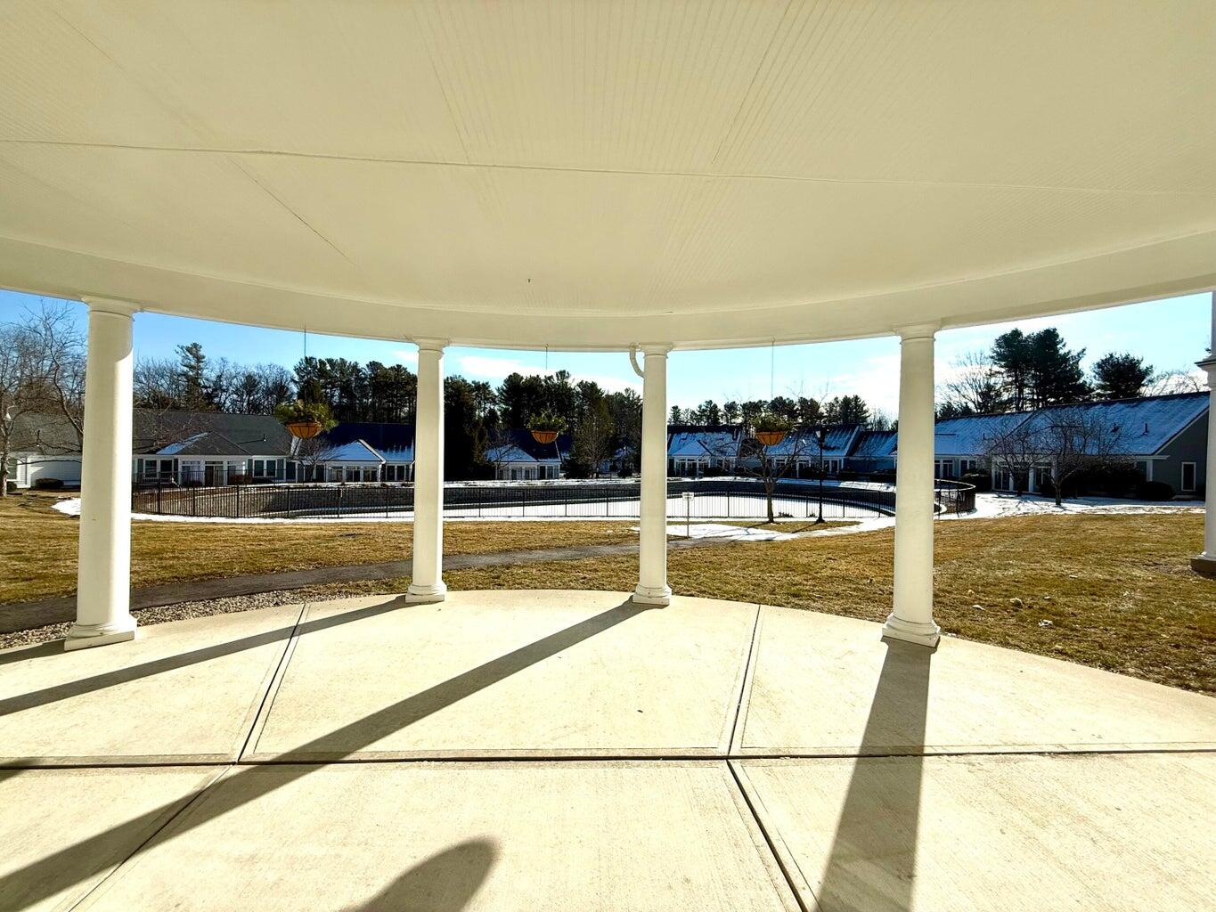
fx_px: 492
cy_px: 456
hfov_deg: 102.1
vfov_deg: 85.7
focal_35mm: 14
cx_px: 608
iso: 50
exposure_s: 1/3125
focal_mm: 2.22
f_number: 2.2
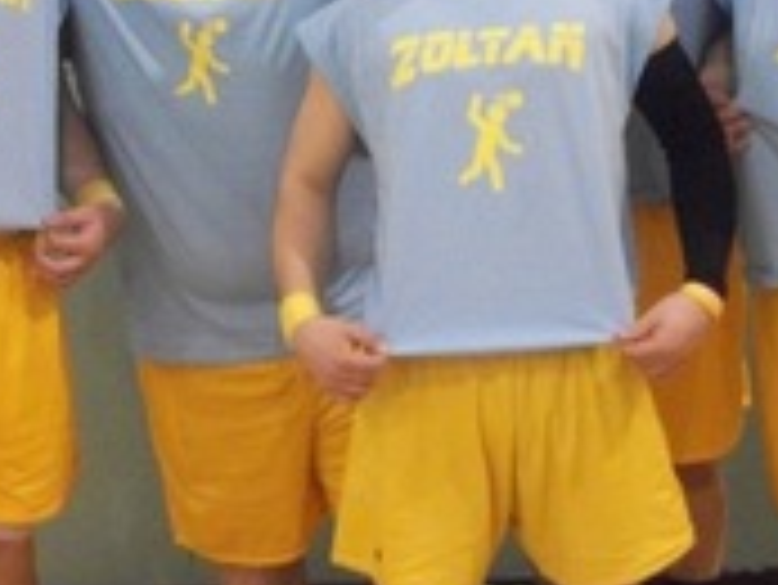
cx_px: 528
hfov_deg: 24.6
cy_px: 56
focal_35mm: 79
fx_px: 1777
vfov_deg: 18.4
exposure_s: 1/50
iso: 640
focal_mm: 6.3
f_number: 3.1
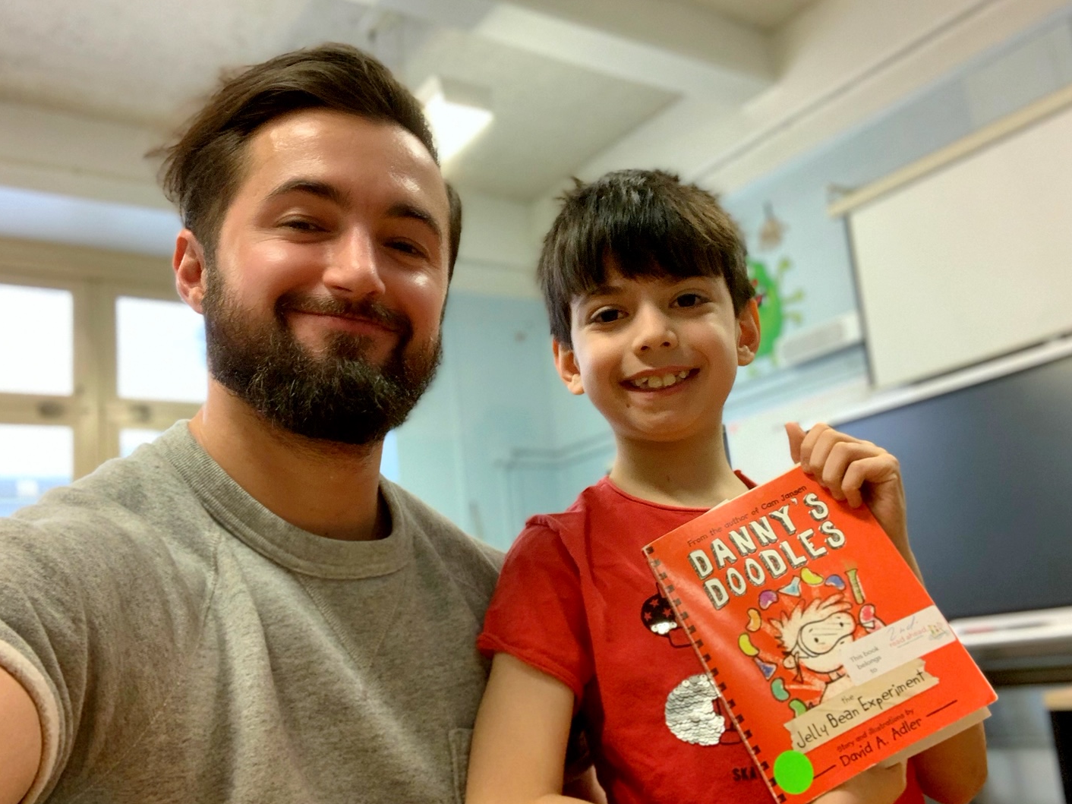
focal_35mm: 35
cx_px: 534
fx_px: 1084
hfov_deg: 52.6
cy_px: 421
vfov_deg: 40.7
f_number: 2.2
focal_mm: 2.87
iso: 250
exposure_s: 1/40
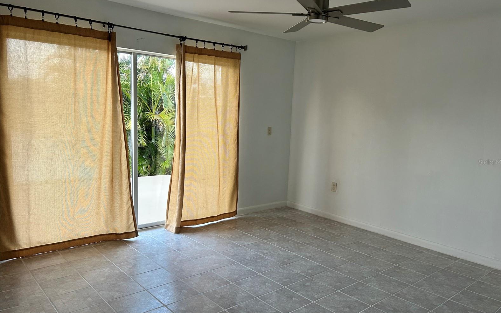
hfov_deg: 66.5
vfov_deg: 44.5
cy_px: 162
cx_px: 254
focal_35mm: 28
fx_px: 382
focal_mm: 5.7
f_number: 1.5
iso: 125
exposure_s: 1/121
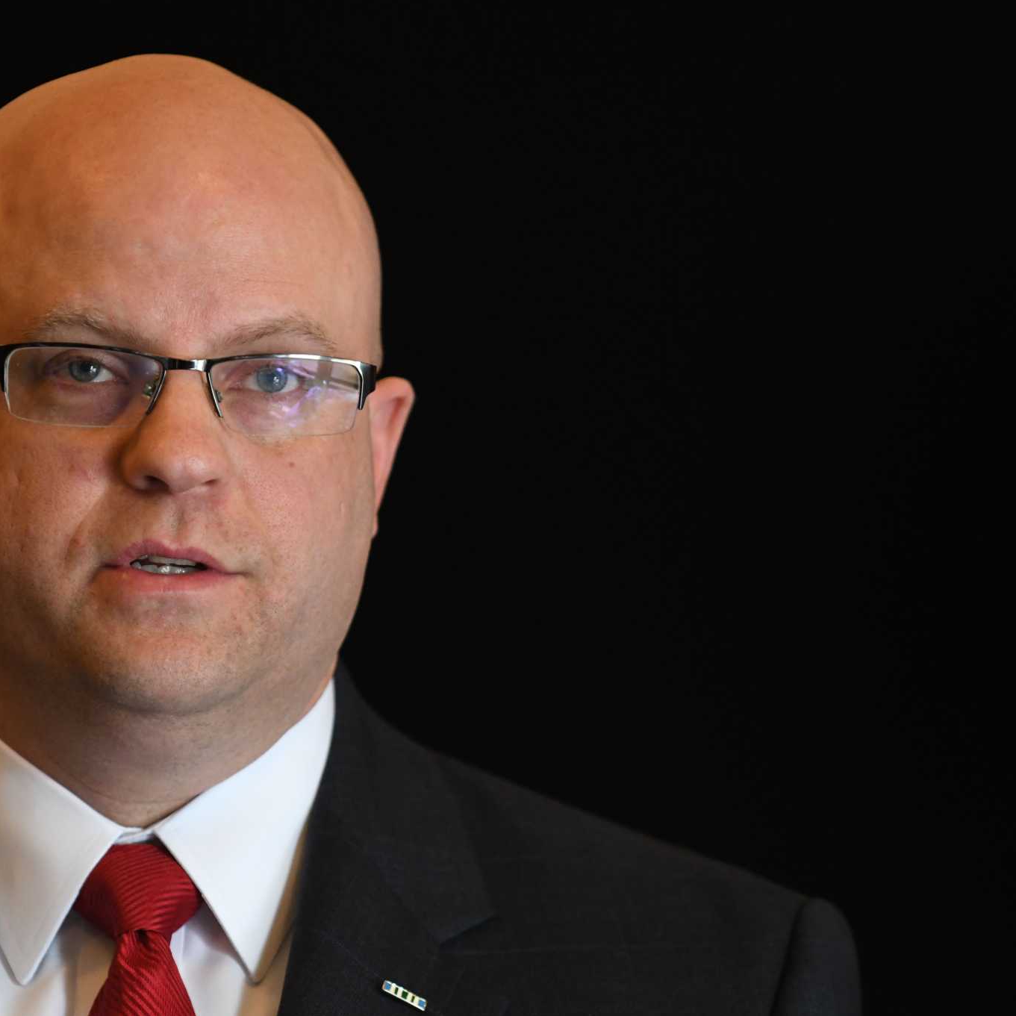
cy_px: 507
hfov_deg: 5.7
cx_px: 476
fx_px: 10194
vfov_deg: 5.7
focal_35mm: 307
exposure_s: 1/200
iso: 2000
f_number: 2.8
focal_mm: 160
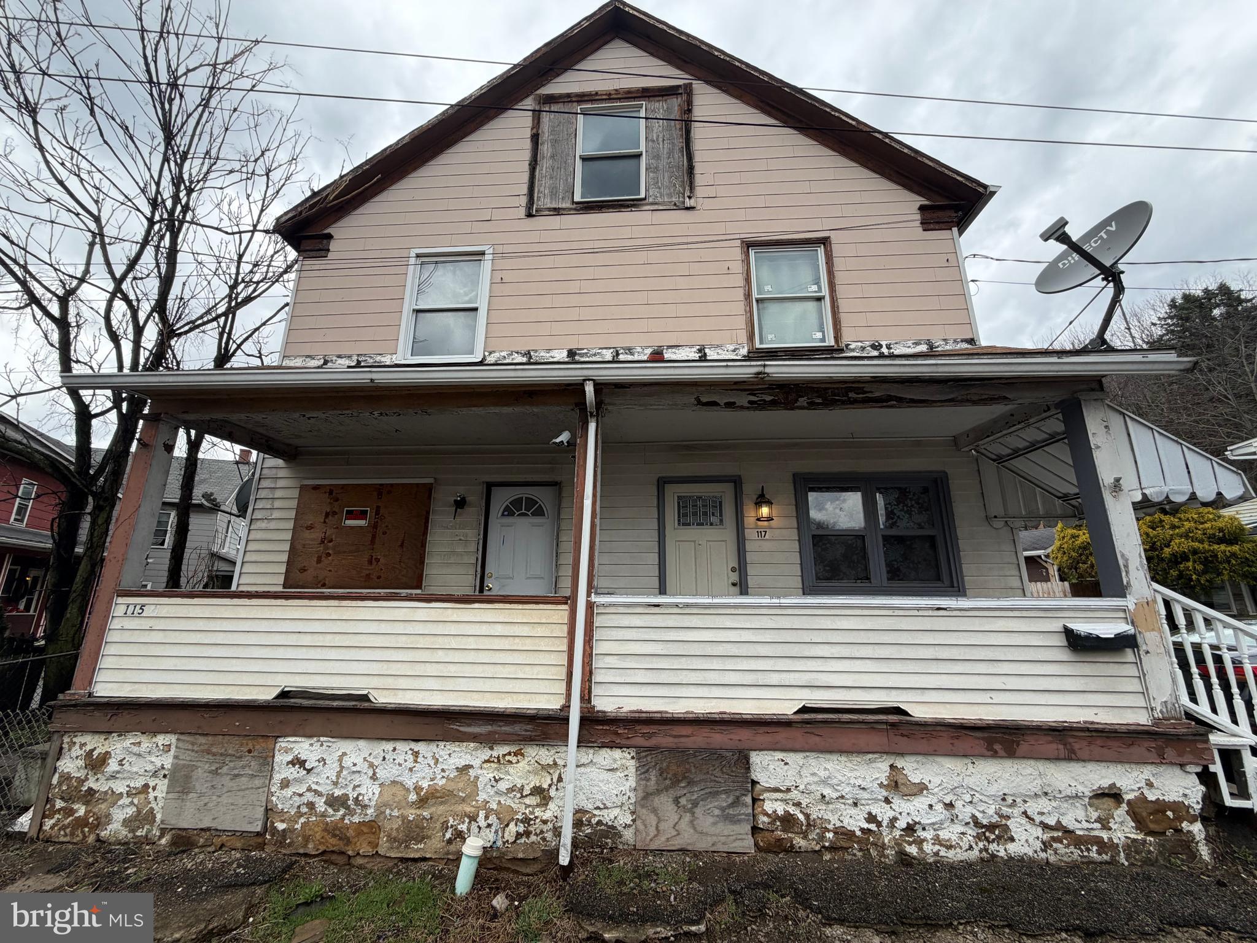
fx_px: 508
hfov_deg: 102.1
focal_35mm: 14
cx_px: 628
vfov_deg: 85.7
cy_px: 472
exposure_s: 1/502
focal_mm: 2.22
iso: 50
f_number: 2.2
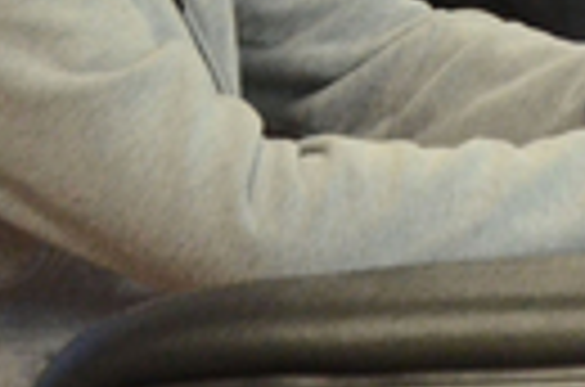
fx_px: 5998
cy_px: -792
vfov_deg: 3.6
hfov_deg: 5.1
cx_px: 2196
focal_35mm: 370
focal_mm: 32
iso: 1600
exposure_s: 1/30
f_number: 13
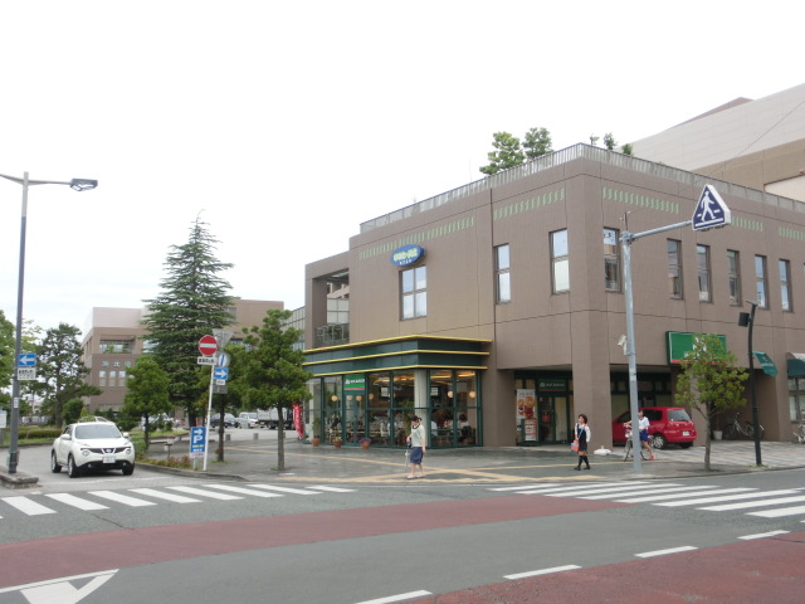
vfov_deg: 42.9
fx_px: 767
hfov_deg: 55.4
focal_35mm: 33
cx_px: 402
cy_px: 302
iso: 80
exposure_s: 1/400
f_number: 3.7
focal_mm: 5.93
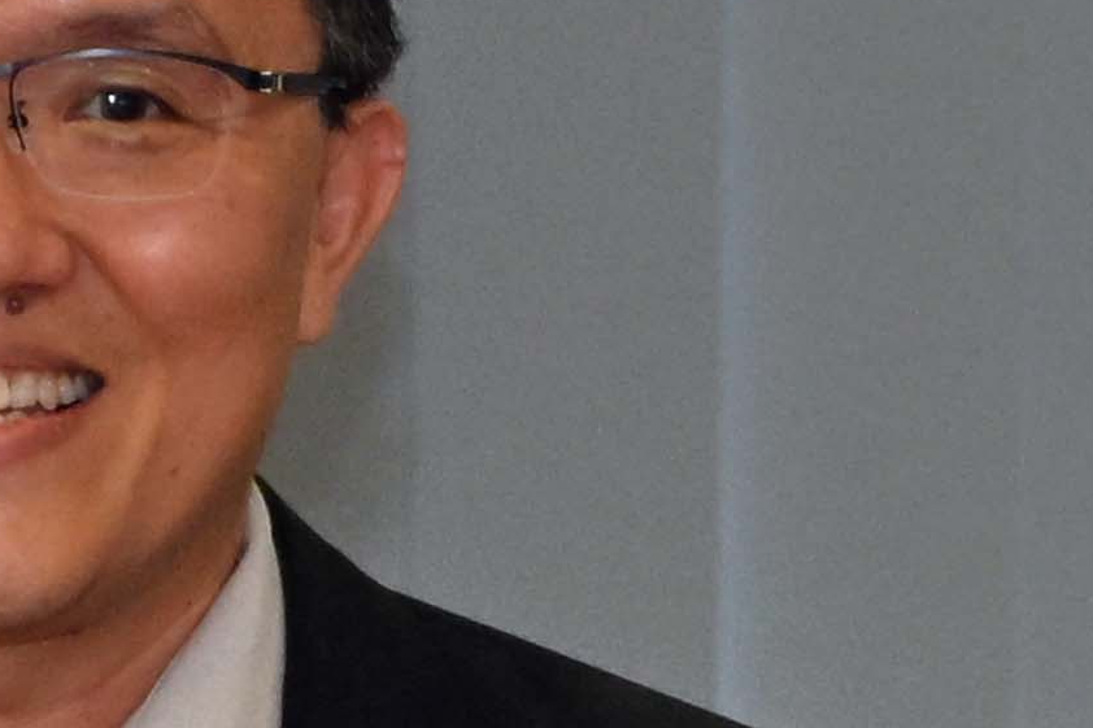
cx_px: 962
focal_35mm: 714
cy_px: 1560
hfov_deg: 2.9
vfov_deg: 1.9
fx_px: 21672
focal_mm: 72
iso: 1600
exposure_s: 1/125
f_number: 5.3
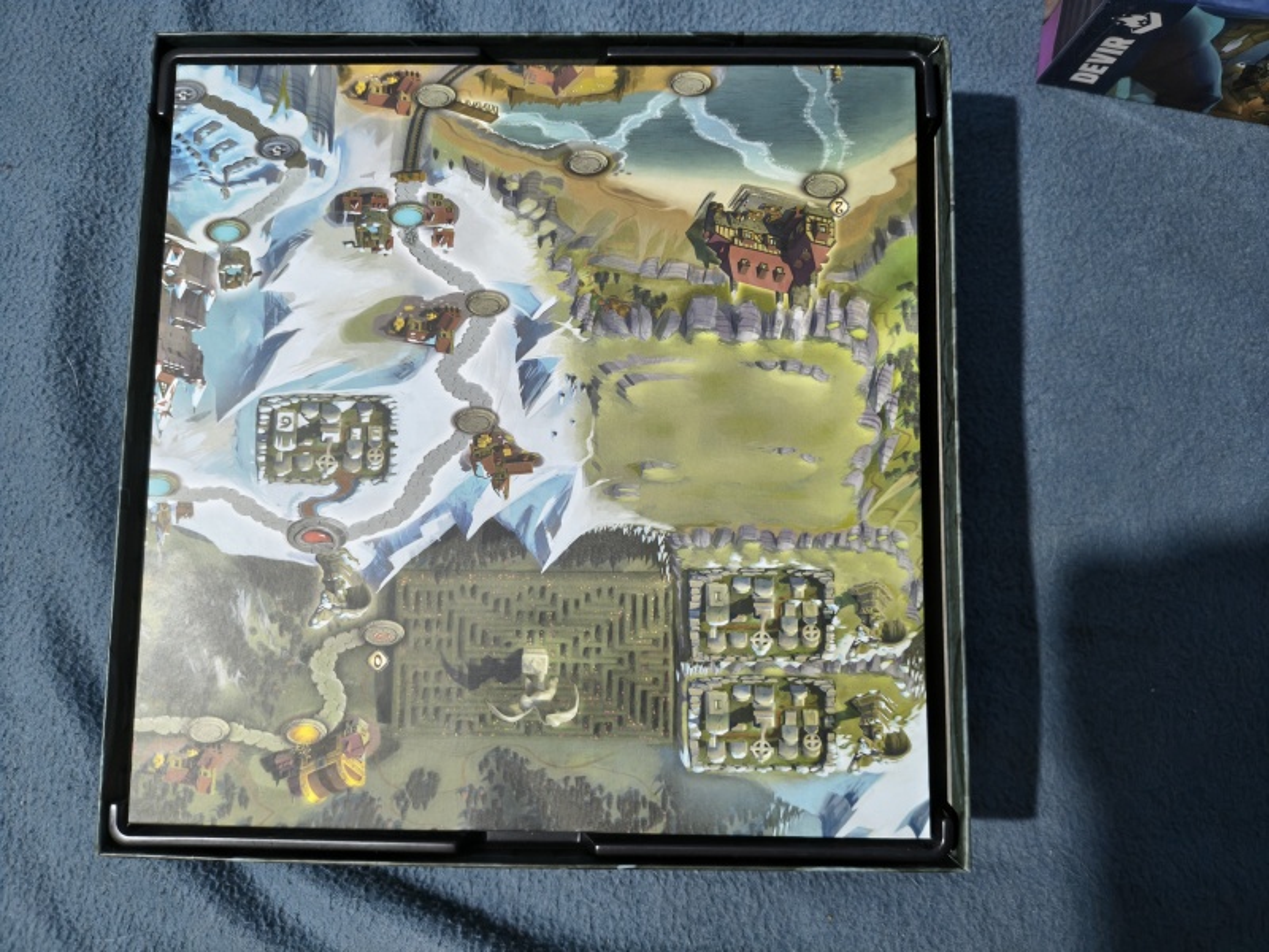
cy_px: 476
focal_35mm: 24
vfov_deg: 56.8
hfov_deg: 71.6
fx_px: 880
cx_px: 634
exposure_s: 1/33.3
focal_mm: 5.56
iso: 1365
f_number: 1.8
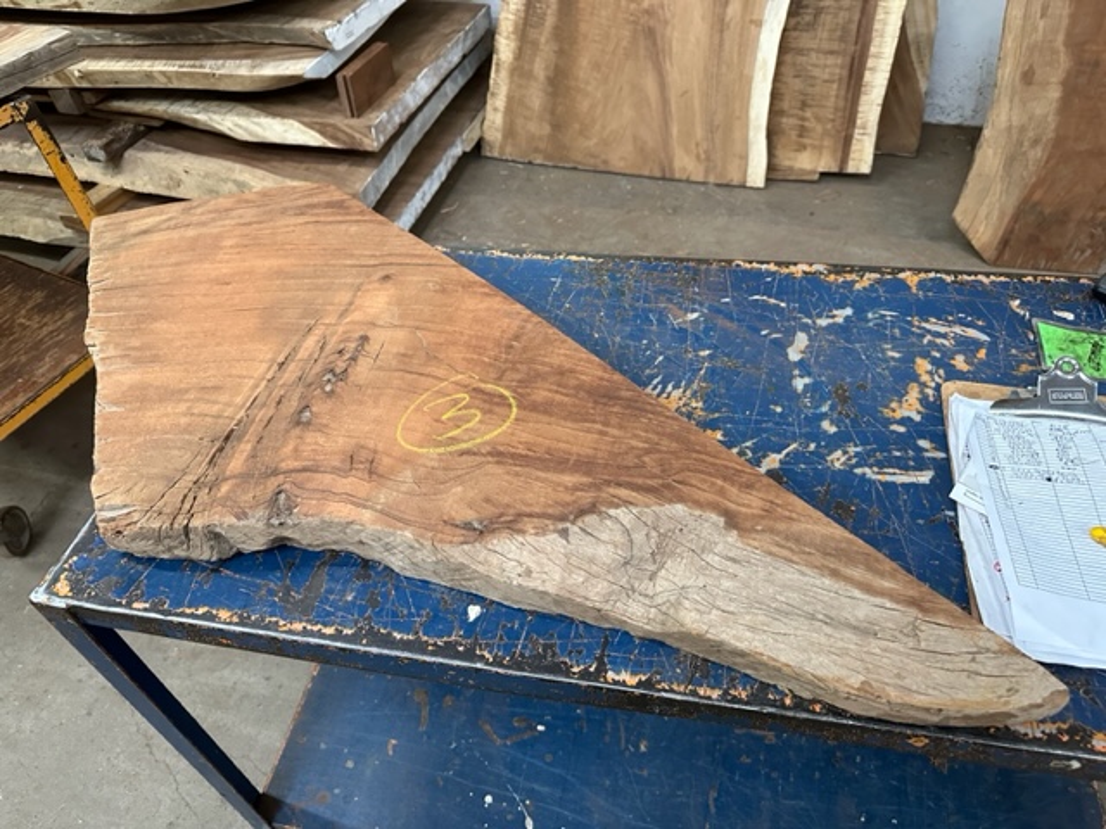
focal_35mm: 24
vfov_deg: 56.8
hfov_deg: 71.6
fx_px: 767
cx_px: 553
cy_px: 414
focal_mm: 6.86
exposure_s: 1/60
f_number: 1.78
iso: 500
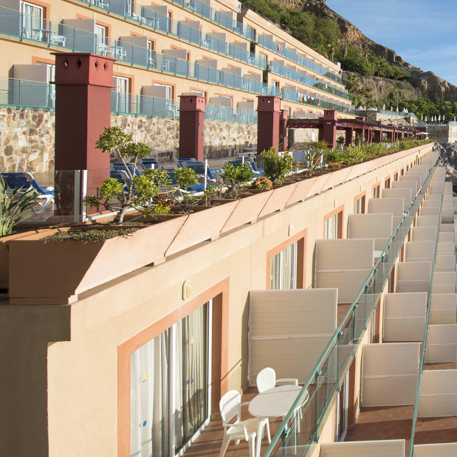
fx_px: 403
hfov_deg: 43.9
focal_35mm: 27
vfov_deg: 58.7
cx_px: 513
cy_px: 190
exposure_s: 1/200
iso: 100
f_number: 8
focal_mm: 14
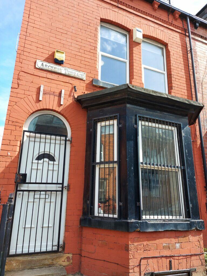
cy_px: 138
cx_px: 104
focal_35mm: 24
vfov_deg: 71.6
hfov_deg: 56.8
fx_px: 191
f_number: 1.8
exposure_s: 1/324
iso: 32
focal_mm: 5.23
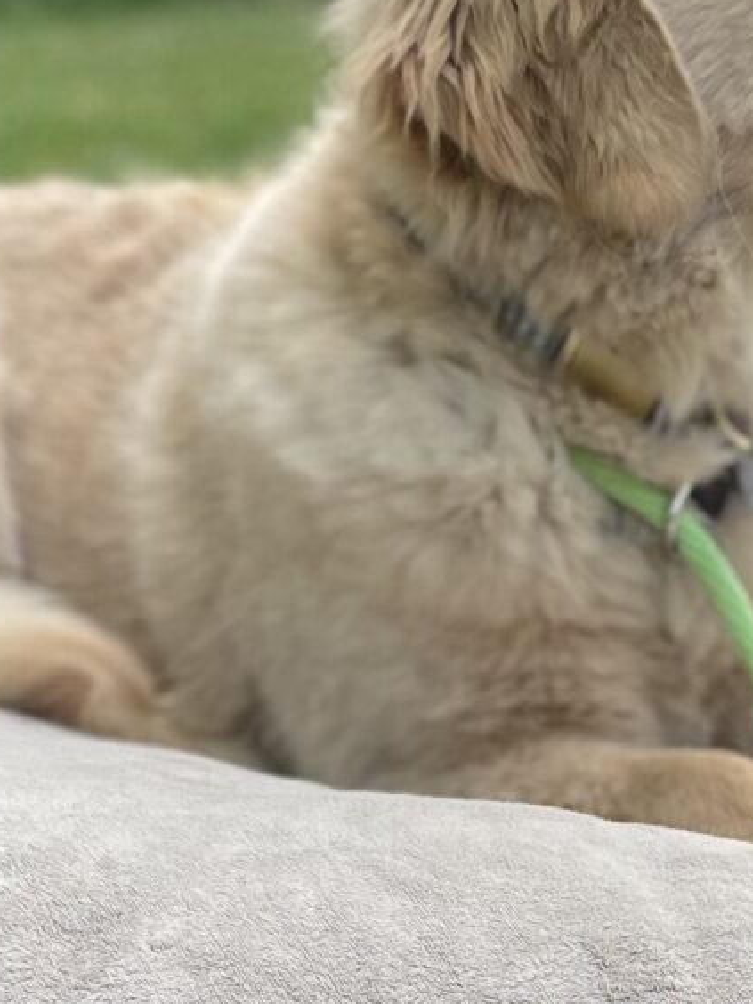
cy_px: 1273
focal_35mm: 118
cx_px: 575
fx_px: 3422
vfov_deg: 15.9
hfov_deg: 12.5
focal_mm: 4.2
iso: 40
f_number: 1.6
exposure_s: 1/221
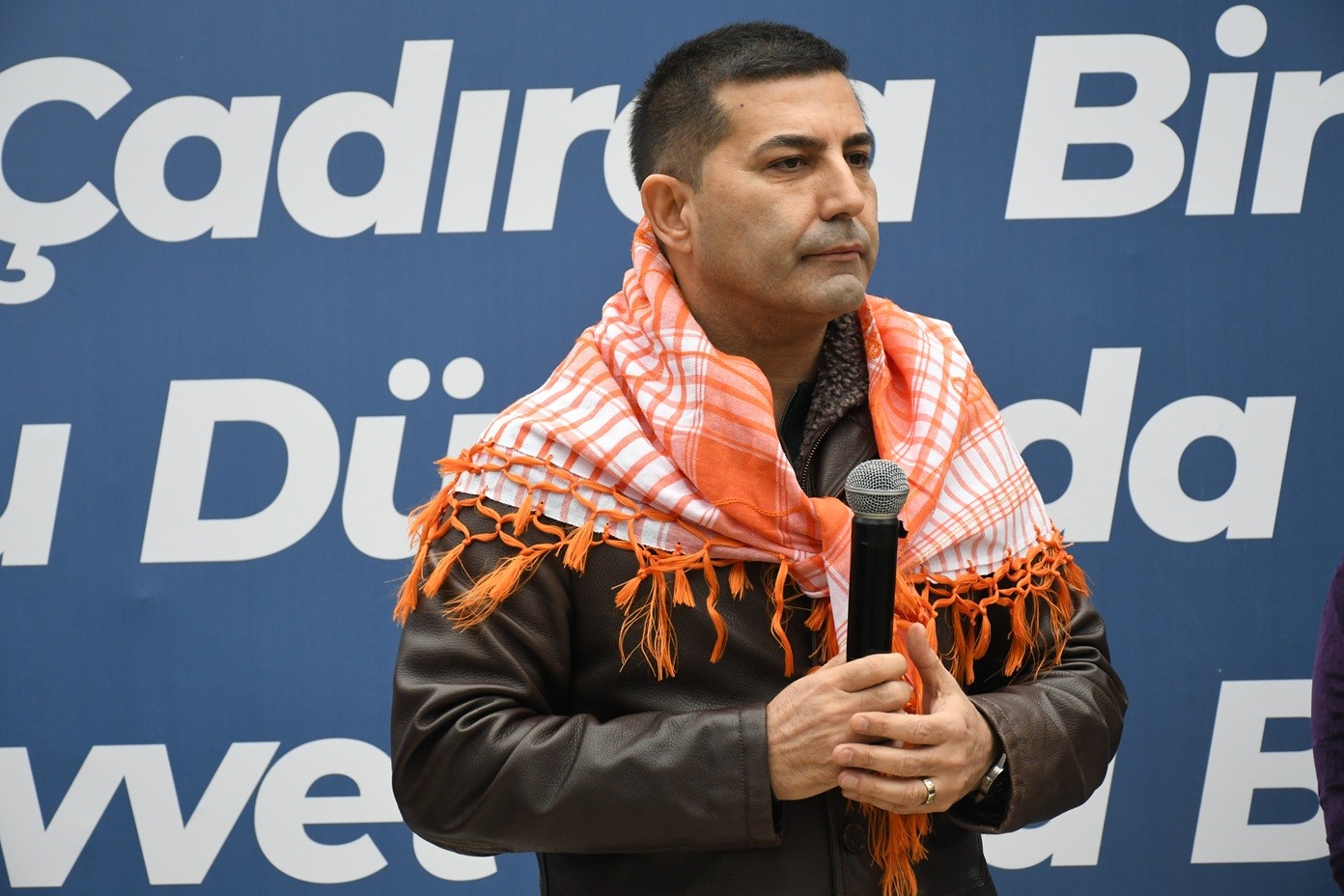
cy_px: 448
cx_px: 672
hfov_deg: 20.6
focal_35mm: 99
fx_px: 3696
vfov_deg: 13.8
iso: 1250
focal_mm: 66
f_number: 6.3
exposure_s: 1/800
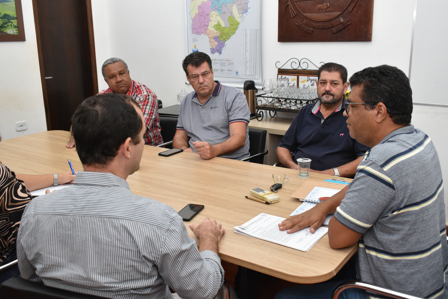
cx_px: 224
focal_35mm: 36
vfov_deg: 36.9
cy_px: 150
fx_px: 448
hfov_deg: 53.1
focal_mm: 24
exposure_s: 1/100
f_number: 5
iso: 800
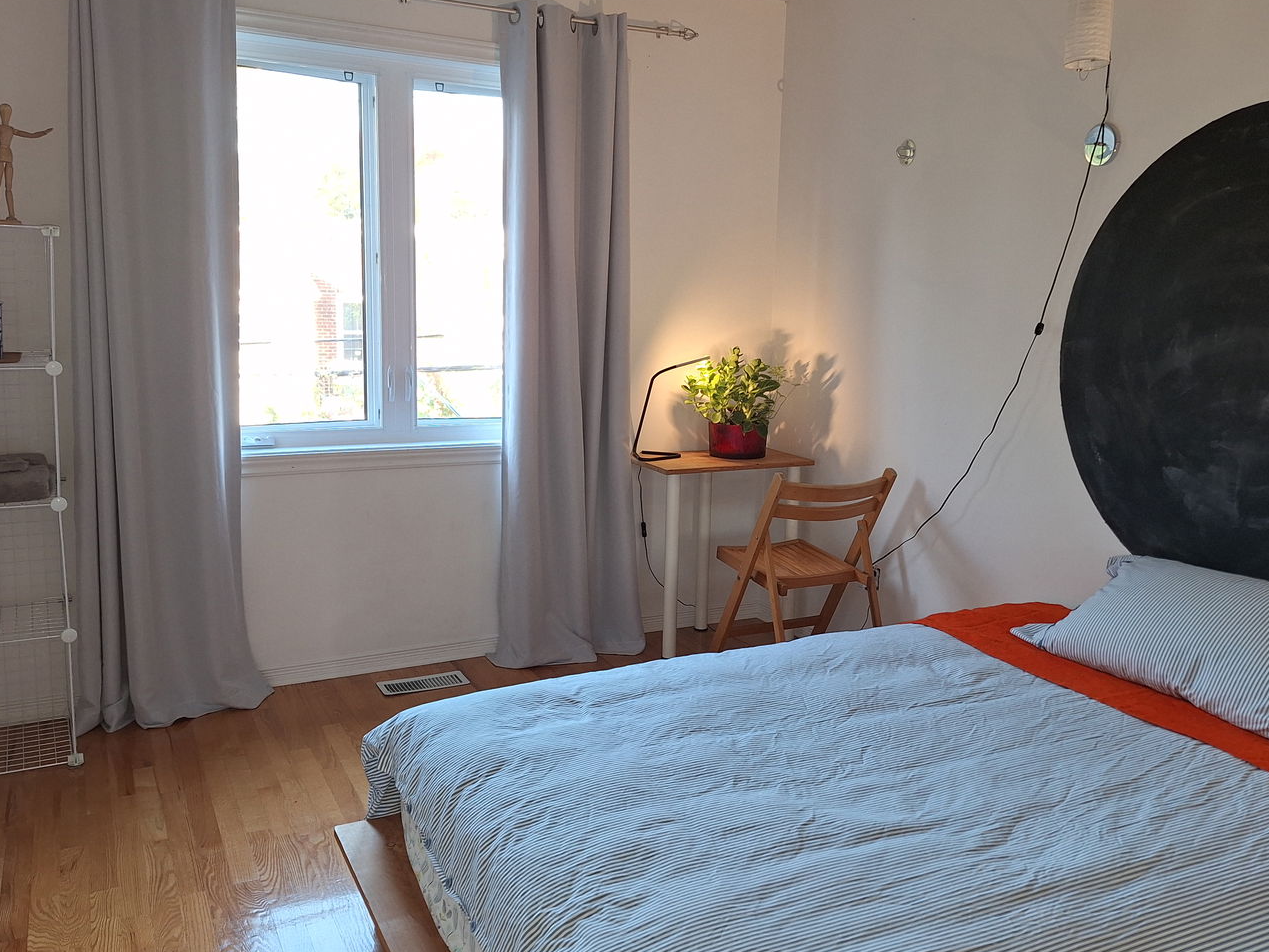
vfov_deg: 48.2
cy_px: 433
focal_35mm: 29
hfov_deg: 61.6
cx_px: 652
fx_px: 1063
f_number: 1.8
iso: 100
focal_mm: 5.54
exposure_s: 1/40
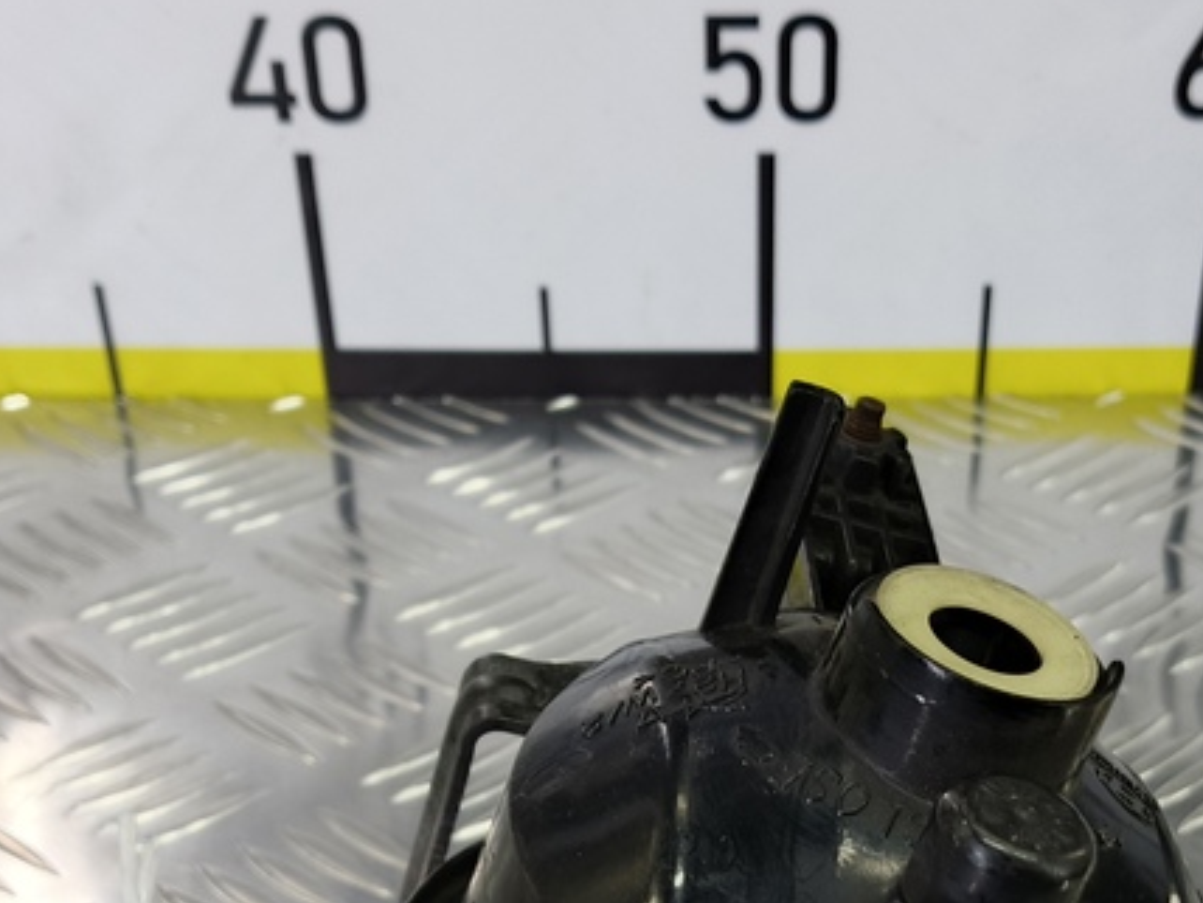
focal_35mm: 55
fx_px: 1911
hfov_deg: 34.8
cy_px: 1041
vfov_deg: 24.4
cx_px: 745
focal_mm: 4.11
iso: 127
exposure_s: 1/33.3
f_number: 1.6
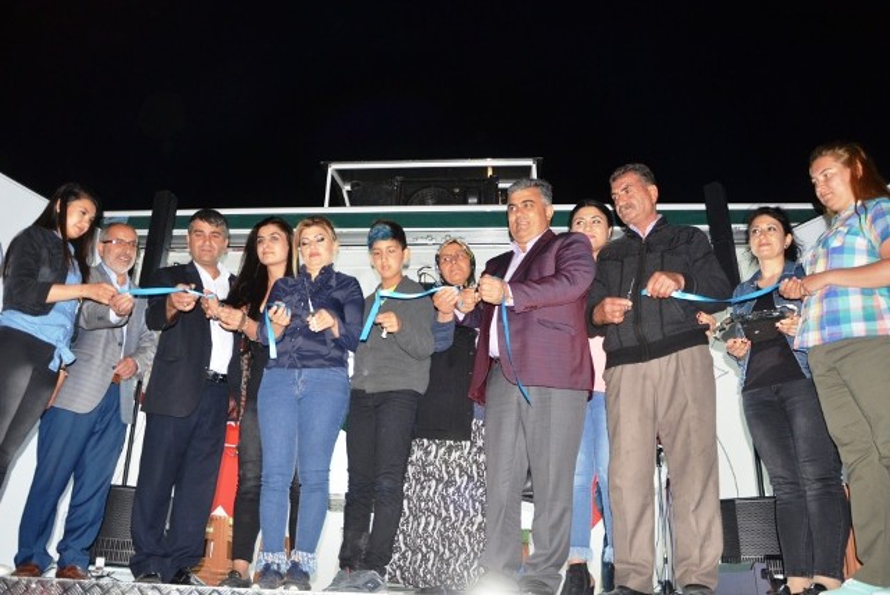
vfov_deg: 48.0
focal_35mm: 27
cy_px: 298
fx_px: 668
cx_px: 445
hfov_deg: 67.3
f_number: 3.5
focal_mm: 18
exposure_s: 1/60
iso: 800
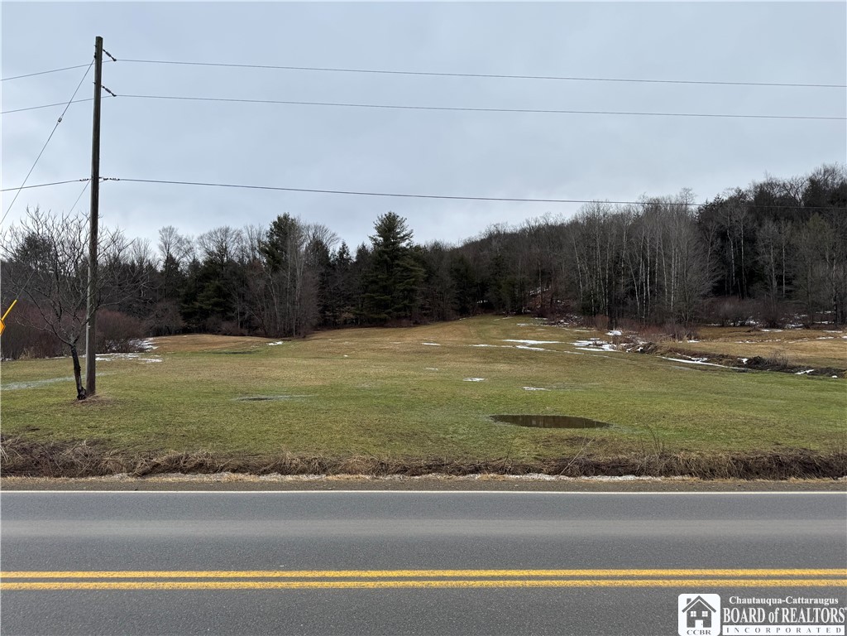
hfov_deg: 71.6
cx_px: 424
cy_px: 318
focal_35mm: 24
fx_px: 587
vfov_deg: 56.8
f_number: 1.78
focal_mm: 6.76
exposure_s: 1/876
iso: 80
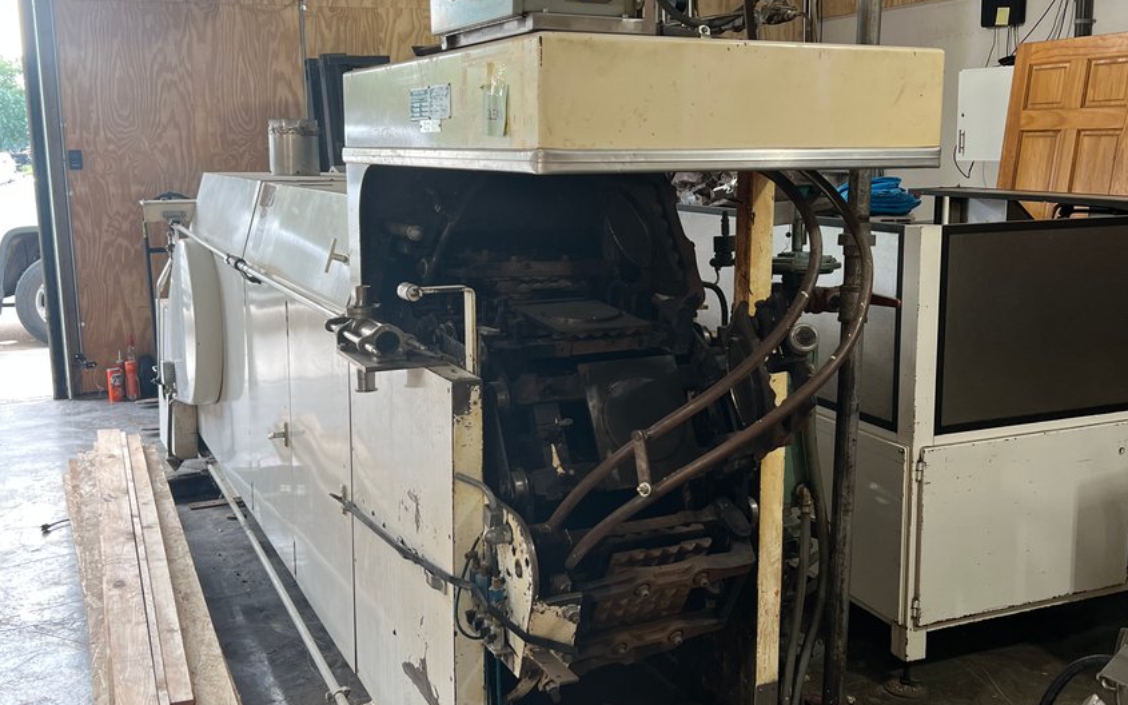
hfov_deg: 52.8
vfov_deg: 34.4
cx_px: 565
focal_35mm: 37
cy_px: 341
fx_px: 1137
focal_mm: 5.7
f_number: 1.5
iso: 80
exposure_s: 1/60
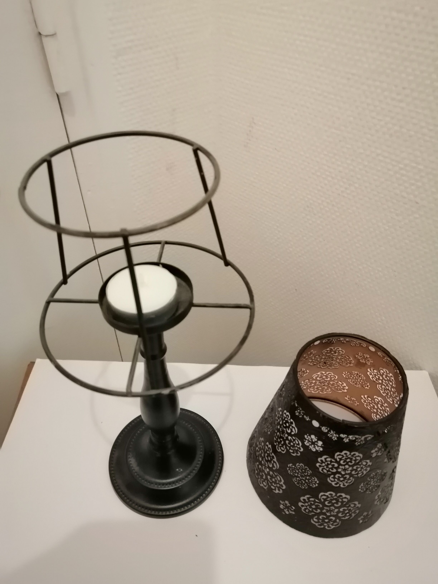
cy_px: 292
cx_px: 219
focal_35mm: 26
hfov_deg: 53.1
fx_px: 439
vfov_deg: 67.3
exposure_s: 1/50
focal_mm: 3.96
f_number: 1.8
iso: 640
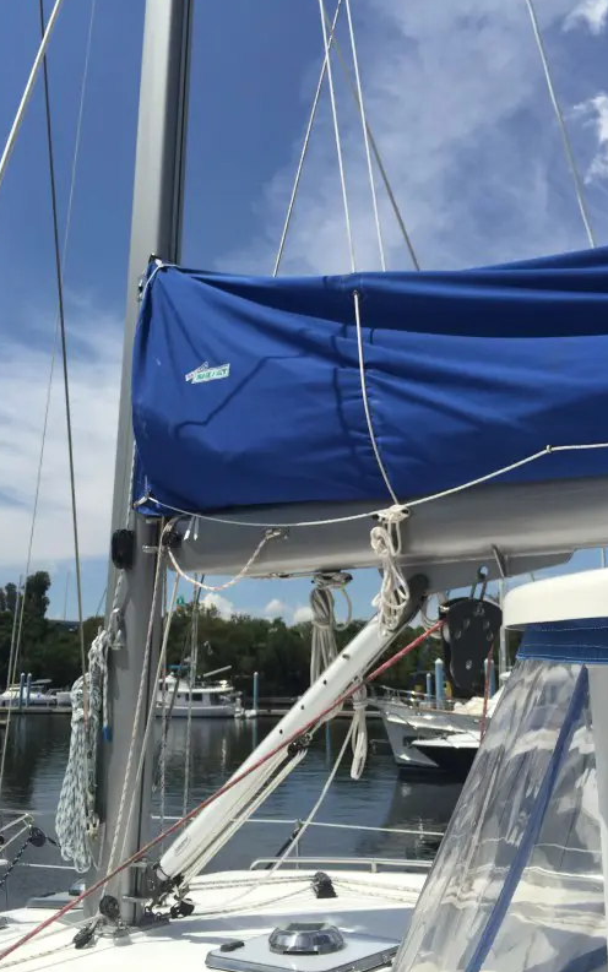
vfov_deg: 61.2
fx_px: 821
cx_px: 275
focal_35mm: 31
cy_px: 484
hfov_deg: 40.6
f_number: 2.2
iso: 32
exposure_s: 1/3049
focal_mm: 4.15
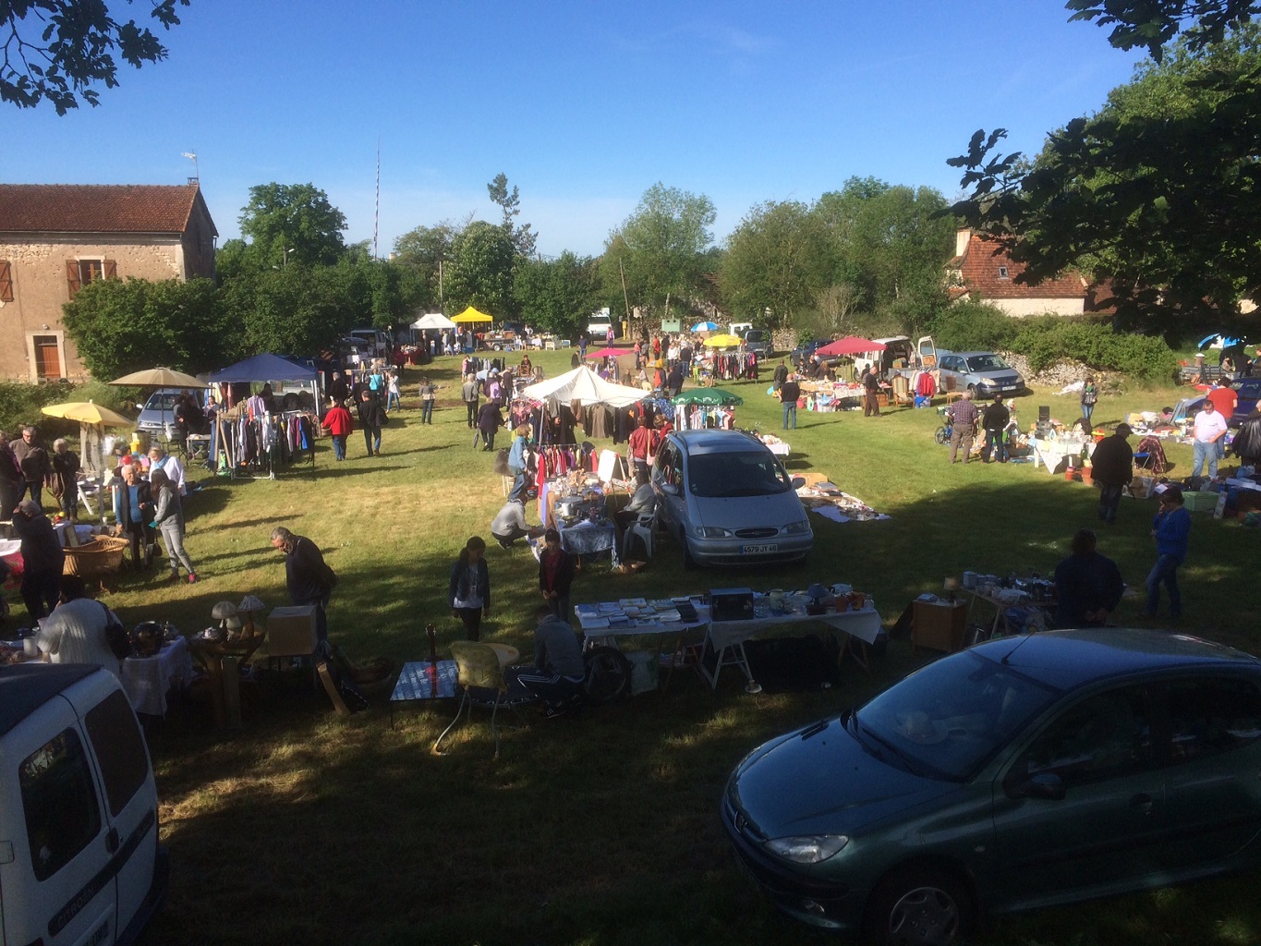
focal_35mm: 29
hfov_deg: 61.7
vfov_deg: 48.2
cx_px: 630
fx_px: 1057
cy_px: 473
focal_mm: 4.15
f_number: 2.2
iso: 32
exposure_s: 1/1709
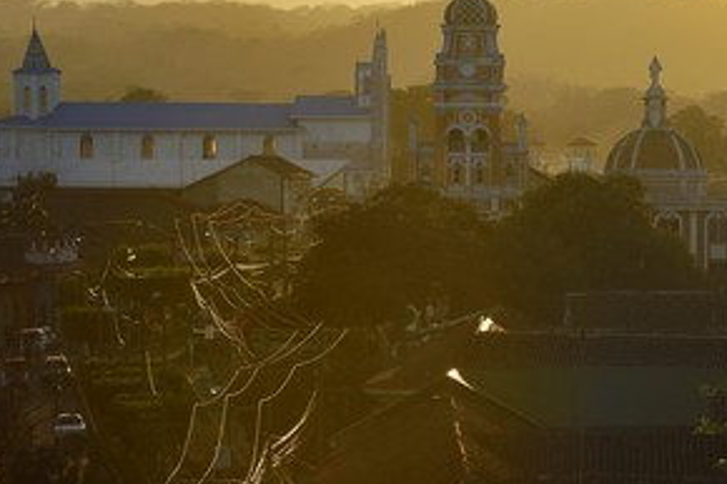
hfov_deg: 7.1
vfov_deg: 4.7
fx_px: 5853
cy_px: 198
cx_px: 431
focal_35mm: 290
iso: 400
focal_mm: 200
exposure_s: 1/400
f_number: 10
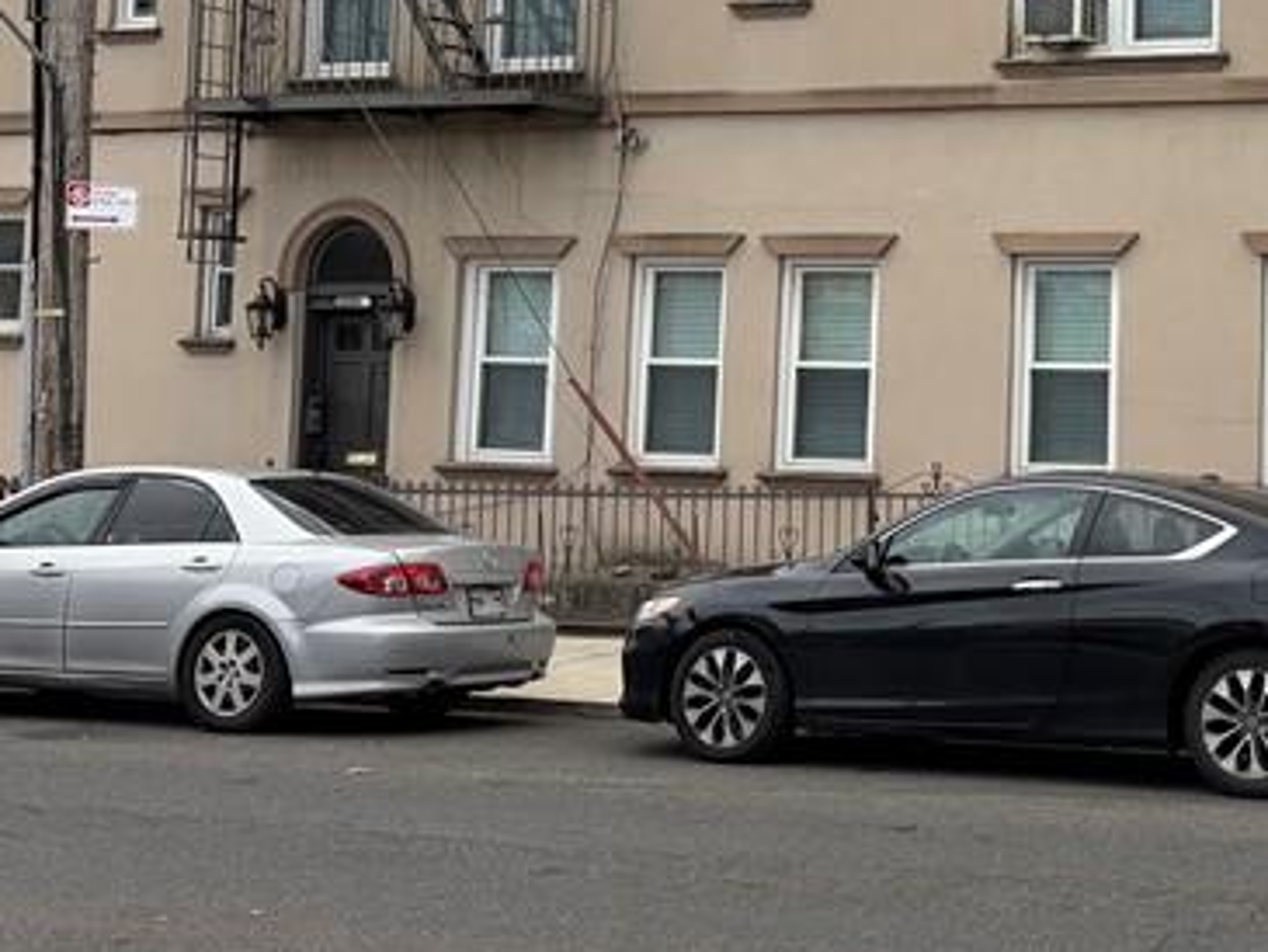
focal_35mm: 73
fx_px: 2675
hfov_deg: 25.7
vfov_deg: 19.9
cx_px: 1167
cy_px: 156
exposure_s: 1/1196
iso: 64
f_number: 1.6
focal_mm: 5.96
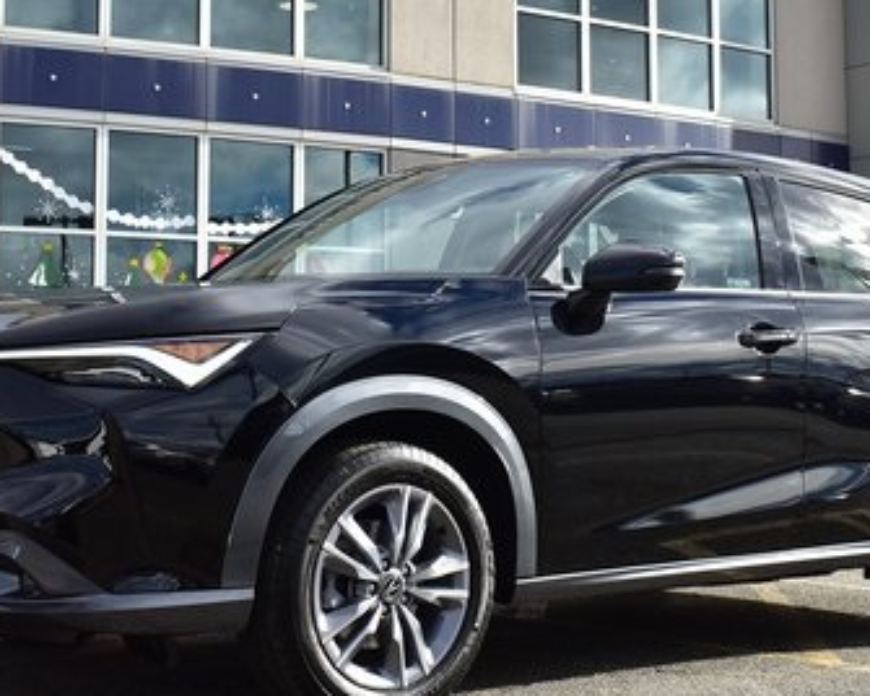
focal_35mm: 70
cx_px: 467
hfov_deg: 27.1
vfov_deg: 21.8
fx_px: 1802
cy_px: 242
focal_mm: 26
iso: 100
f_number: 8
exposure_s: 1/250
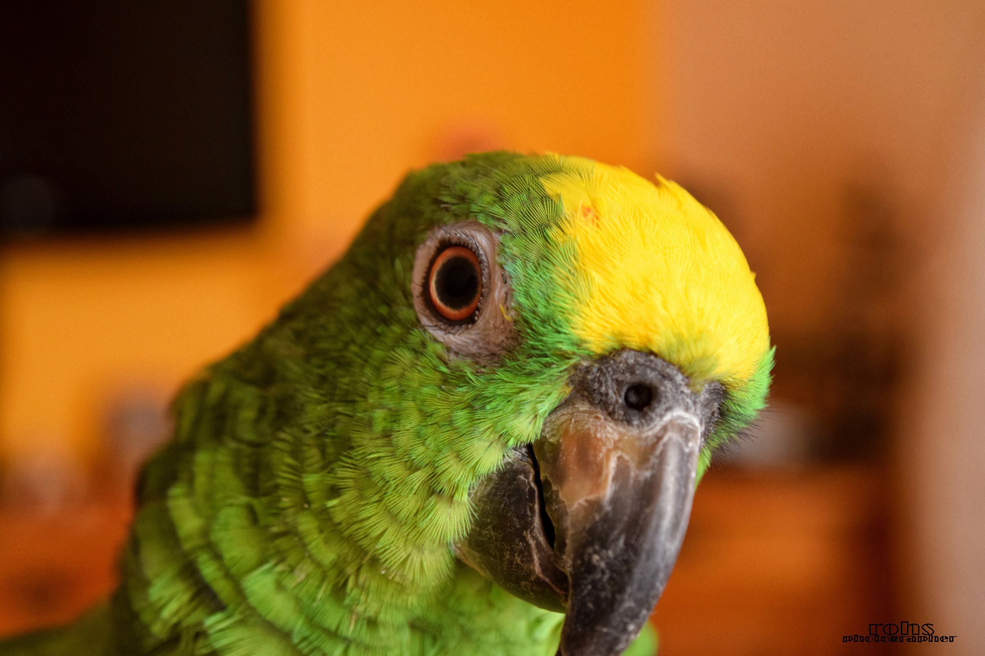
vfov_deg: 19.7
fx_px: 1888
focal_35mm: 69
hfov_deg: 29.2
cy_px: 328
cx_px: 492
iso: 1600
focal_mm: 46
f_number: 5
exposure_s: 1/60
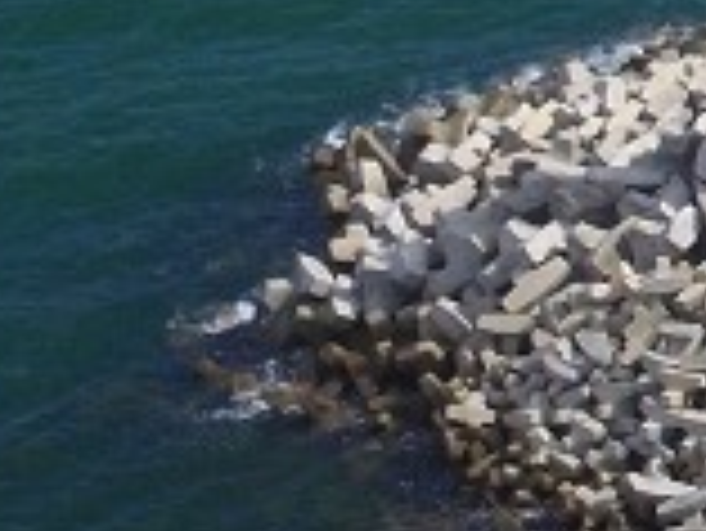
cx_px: 1920
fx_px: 2551
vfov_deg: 11.4
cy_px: -236
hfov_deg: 11.5
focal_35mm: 125
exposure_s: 1/1779
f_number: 2.8
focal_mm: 3.61
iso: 100
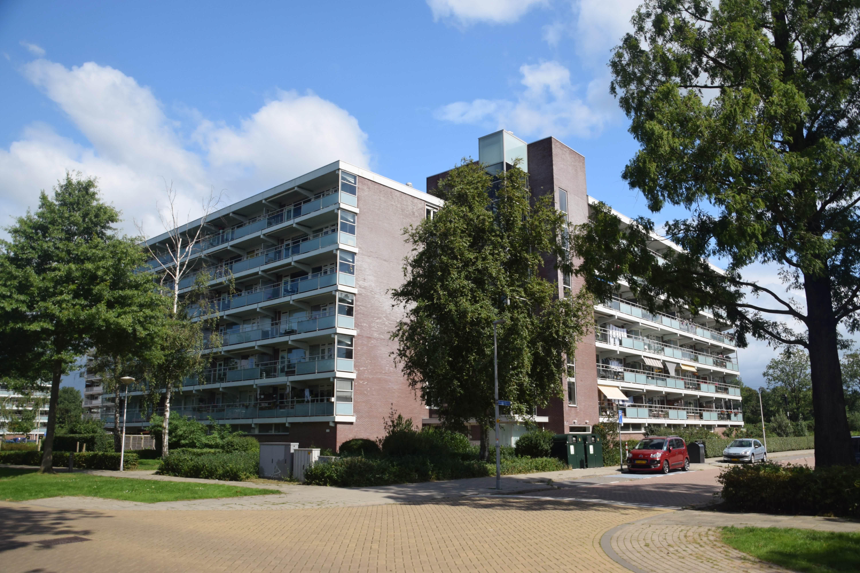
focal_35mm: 27
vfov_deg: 47.9
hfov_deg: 67.4
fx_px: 645
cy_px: 286
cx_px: 430
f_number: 5
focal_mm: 18
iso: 400
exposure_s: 1/1250
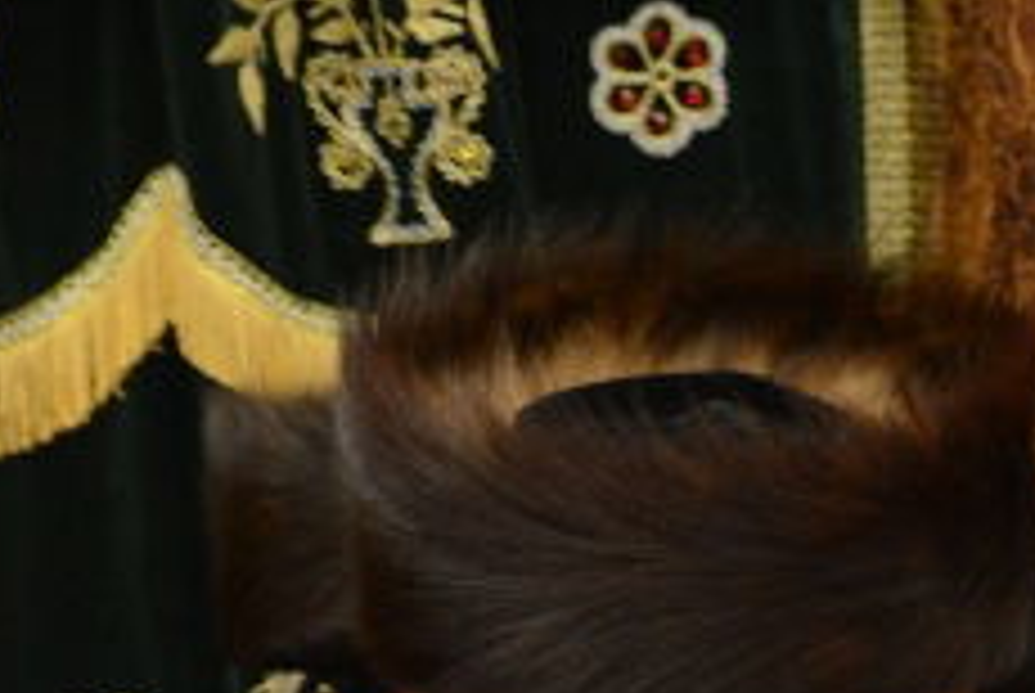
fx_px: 13069
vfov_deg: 3.0
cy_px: 1246
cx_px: 2250
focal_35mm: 454
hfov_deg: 4.5
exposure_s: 1/250
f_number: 2.8
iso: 2000
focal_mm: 102
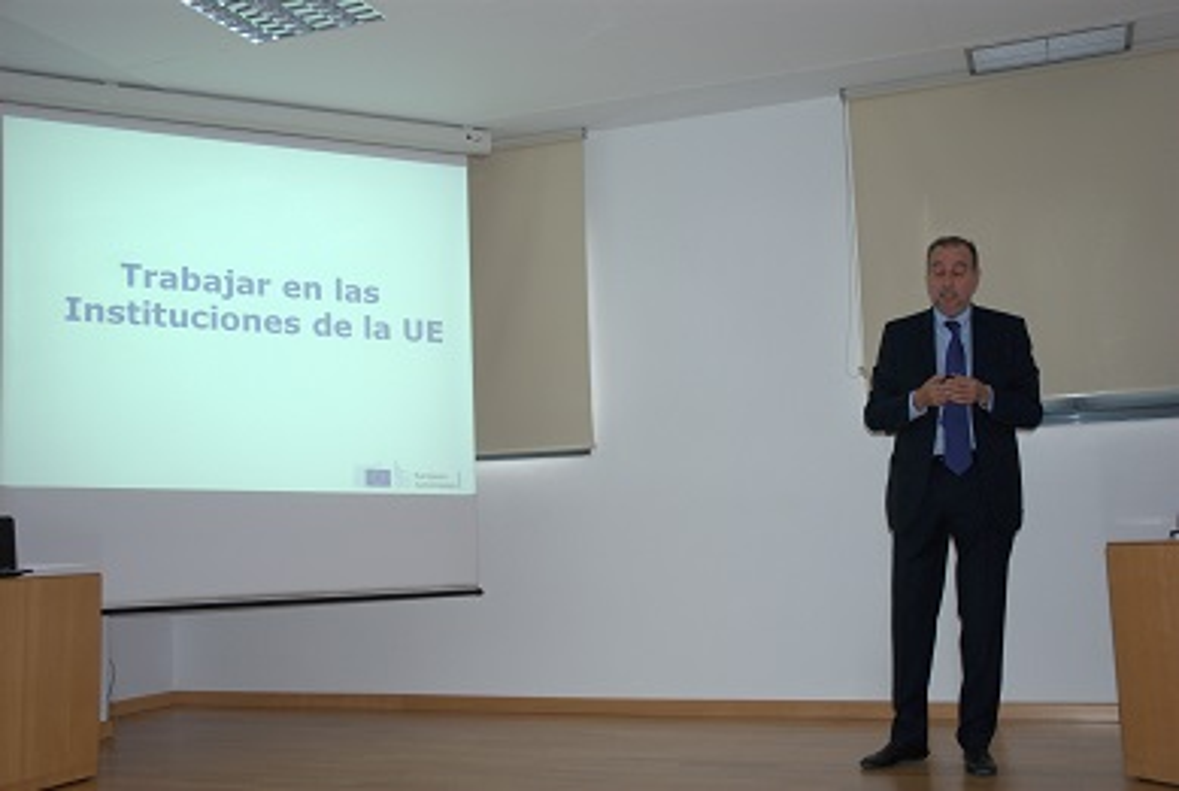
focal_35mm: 40
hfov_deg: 47.8
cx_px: 590
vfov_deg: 33.1
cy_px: 396
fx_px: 1329
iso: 250
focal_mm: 27
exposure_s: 1/60
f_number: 3.8
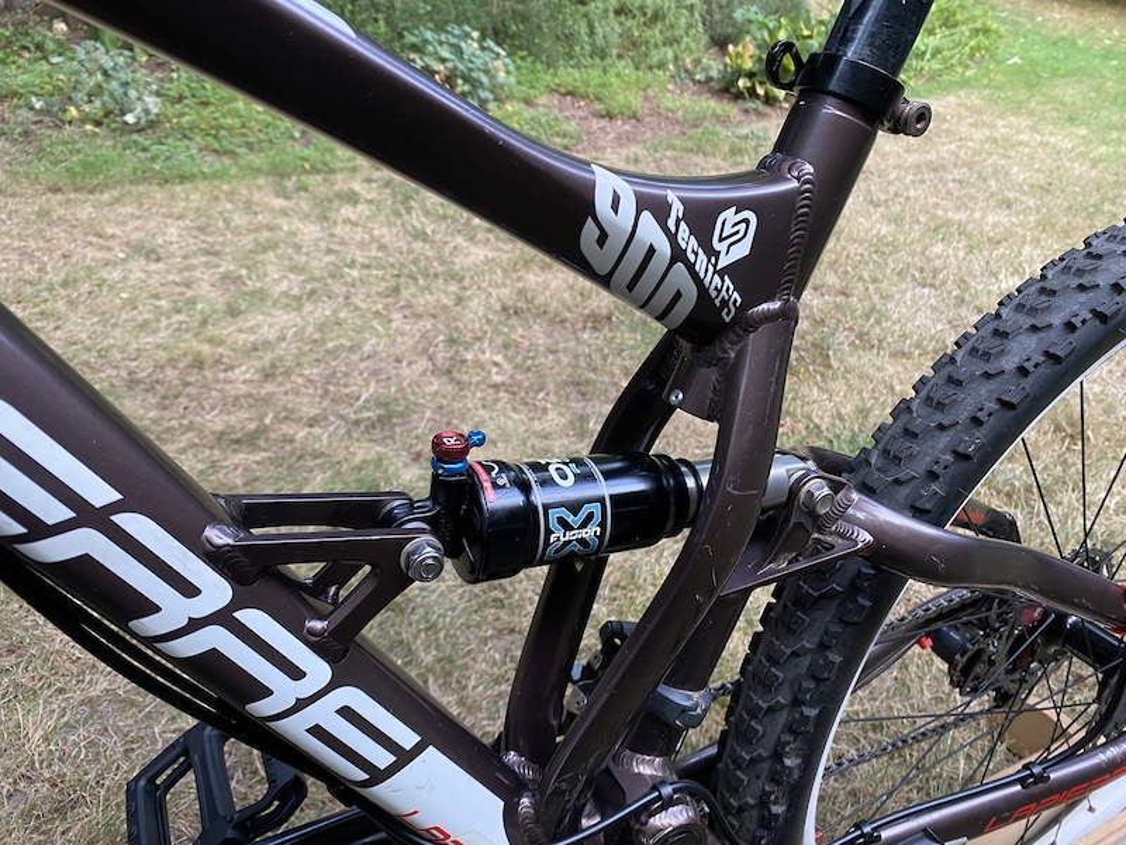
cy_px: 422
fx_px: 846
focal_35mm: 26
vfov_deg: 53.1
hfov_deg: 67.3
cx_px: 563
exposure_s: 1/72
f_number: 1.8
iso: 125
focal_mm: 4.25
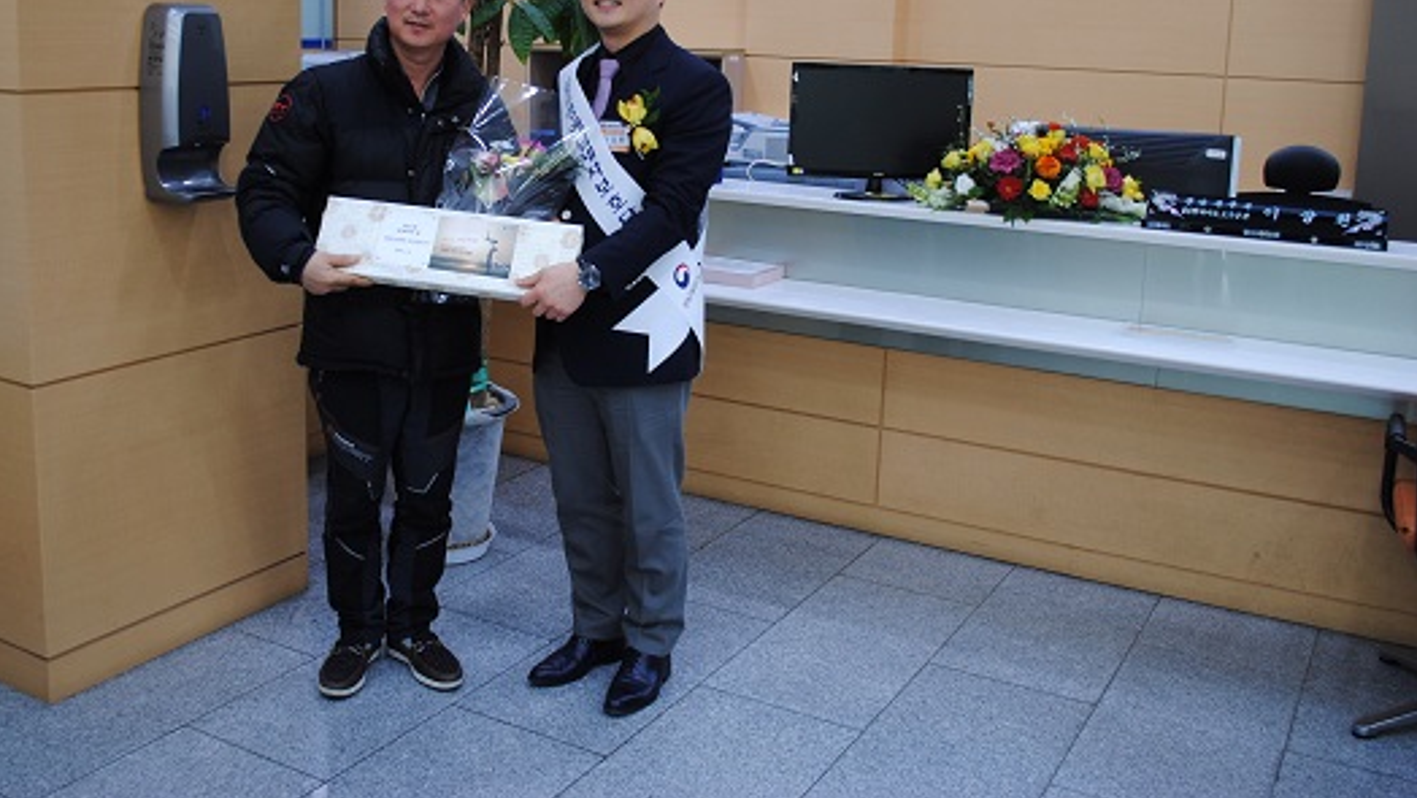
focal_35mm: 36
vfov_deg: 32.6
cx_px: 611
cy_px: 261
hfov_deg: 55.1
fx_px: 1353
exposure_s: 1/30
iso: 200
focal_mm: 20
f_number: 3.8
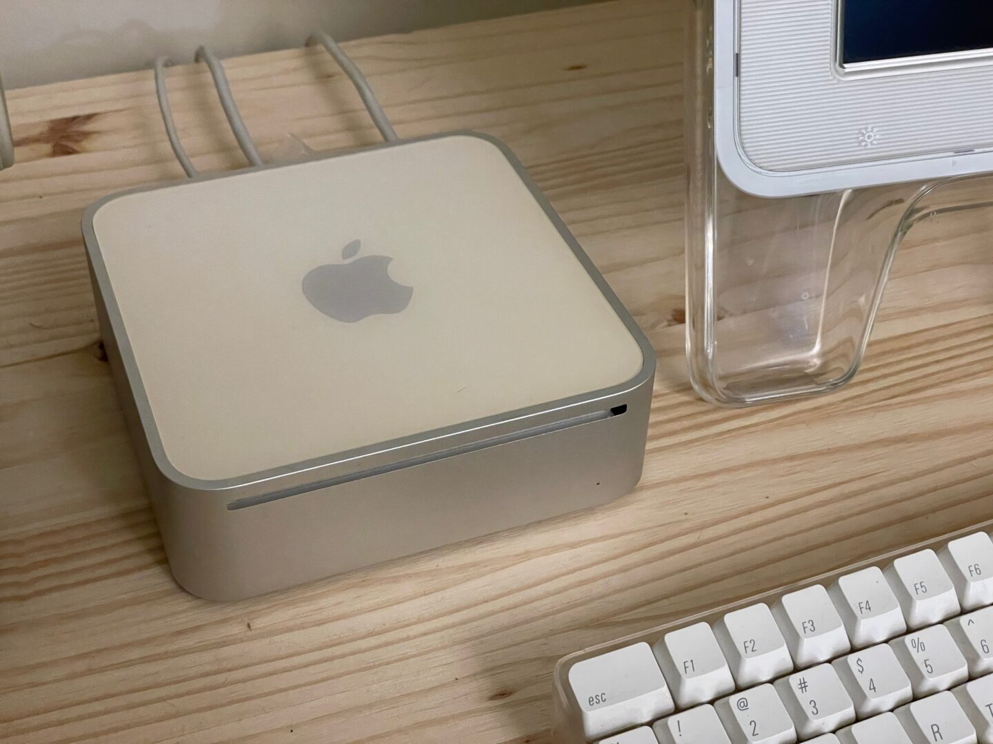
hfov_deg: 36.8
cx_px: 496
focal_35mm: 52
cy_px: 372
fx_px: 1492
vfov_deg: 28.0
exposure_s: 1/60
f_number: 2
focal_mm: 6
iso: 500
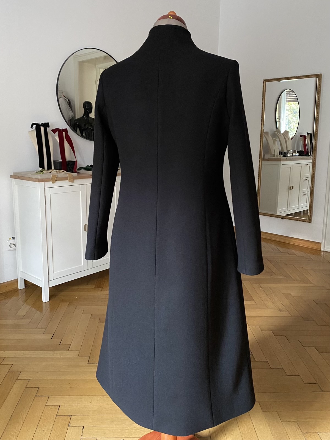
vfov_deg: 67.3
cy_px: 220
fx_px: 330
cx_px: 165
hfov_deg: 53.1
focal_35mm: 26
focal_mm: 4.25
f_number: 1.8
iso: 640
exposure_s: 1/34
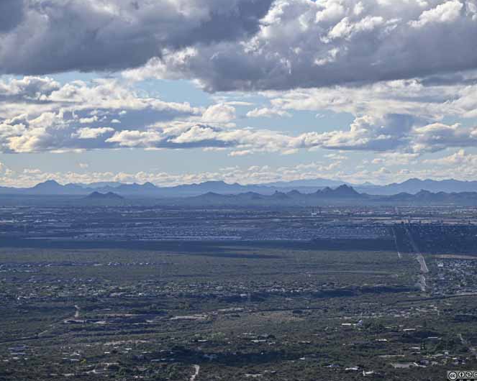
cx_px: 271
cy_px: 190
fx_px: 1919
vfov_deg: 11.3
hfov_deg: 14.2
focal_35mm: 136
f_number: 5.6
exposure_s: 1/1600
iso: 100
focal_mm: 120
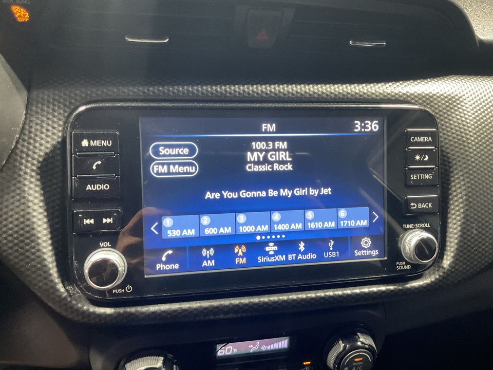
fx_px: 413
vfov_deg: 48.2
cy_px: 185
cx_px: 246
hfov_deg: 61.7
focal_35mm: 29
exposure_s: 1/50
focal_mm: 3
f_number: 1.8
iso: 250
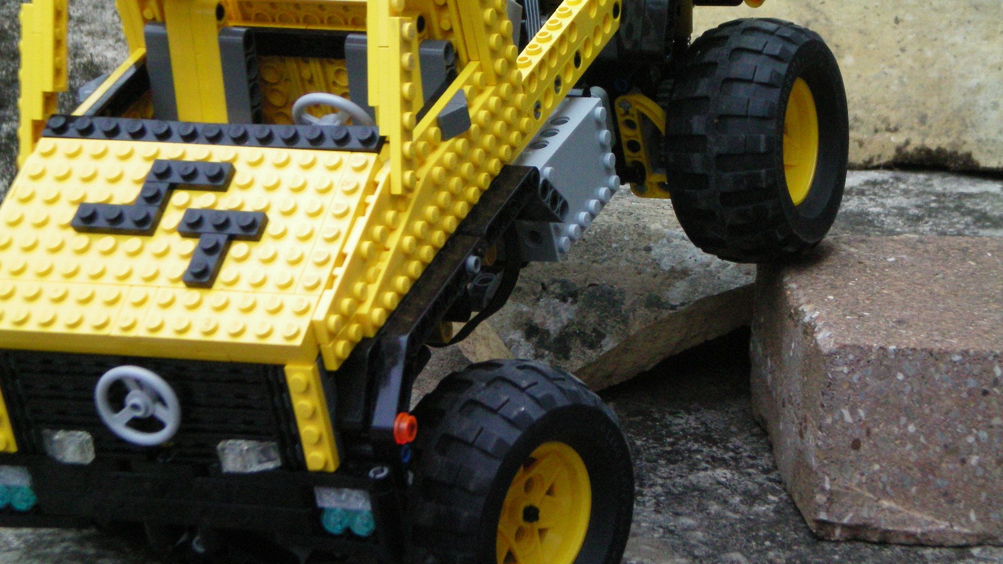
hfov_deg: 17.2
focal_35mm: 125
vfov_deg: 9.7
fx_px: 3325
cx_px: 499
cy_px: 226
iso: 200
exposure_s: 1/250
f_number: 5.9
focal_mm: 18.9
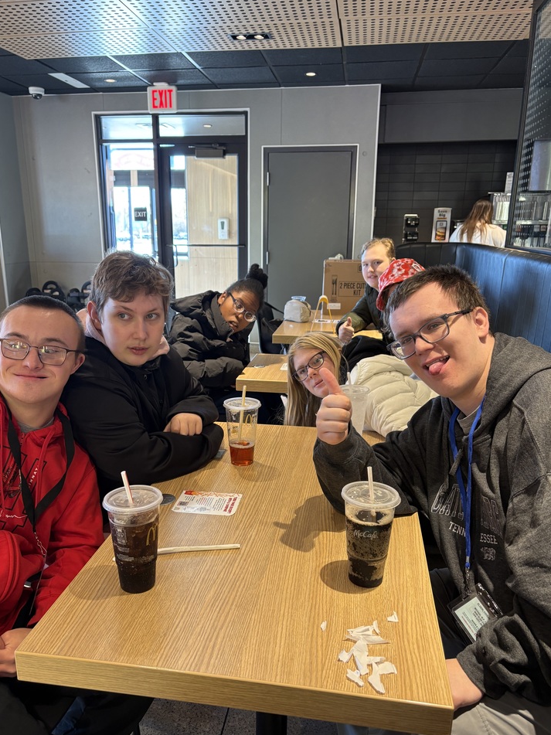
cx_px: 259
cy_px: 393
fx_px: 594
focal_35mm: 28
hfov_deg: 49.7
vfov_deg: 63.4
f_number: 1.6
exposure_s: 1/72
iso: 125
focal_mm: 5.96
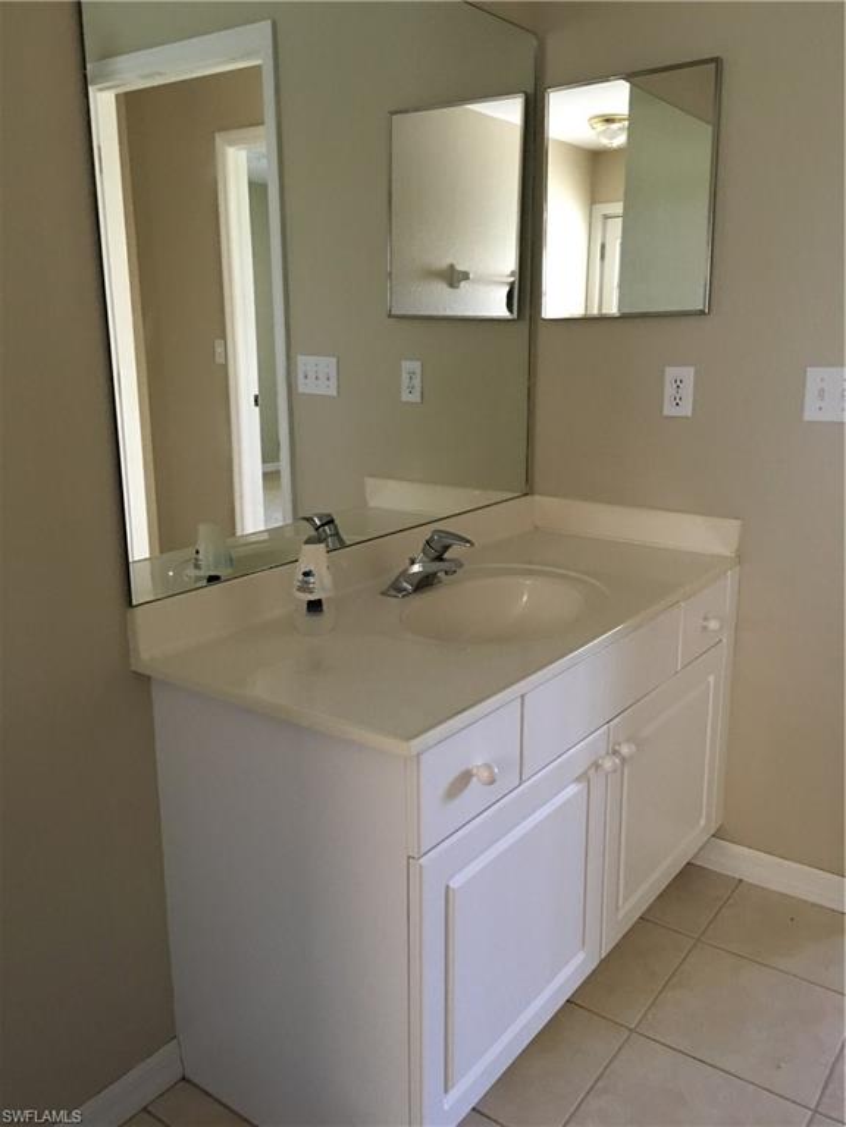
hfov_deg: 48.2
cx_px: 423
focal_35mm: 29
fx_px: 945
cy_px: 564
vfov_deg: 61.7
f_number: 2.2
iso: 80
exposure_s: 1/10
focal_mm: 4.15
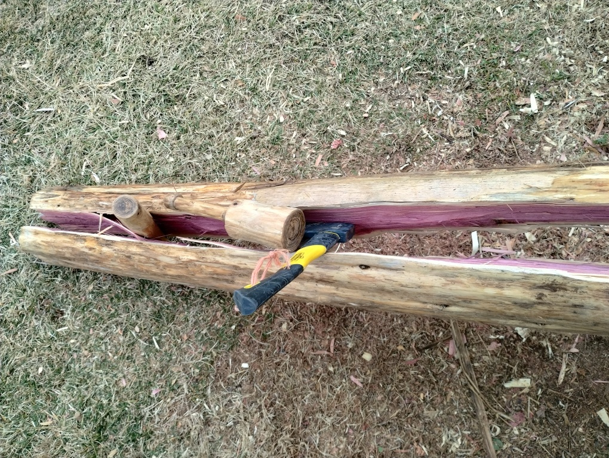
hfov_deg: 63.4
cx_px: 304
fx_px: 493
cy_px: 229
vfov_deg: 49.9
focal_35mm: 28
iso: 160
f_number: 1.8
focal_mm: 4.27
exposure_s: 1/120
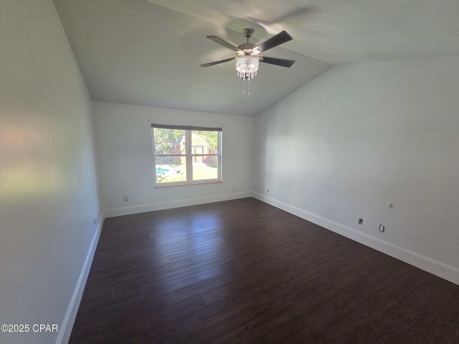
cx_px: 230
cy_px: 172
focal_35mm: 13
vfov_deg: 89.9
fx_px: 172
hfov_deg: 106.2
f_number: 2.2
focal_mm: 2.2
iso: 500
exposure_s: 1/240
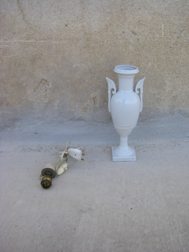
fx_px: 277
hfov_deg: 37.7
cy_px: 126
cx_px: 94
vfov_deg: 49.0
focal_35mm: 38
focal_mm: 6.3
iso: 64
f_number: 3.5
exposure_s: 1/100
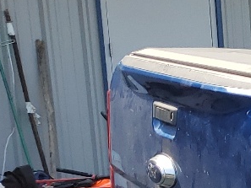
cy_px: 225
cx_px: 664
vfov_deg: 10.4
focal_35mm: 140
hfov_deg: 11.0
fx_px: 1016
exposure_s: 1/1000
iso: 50
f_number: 1.5
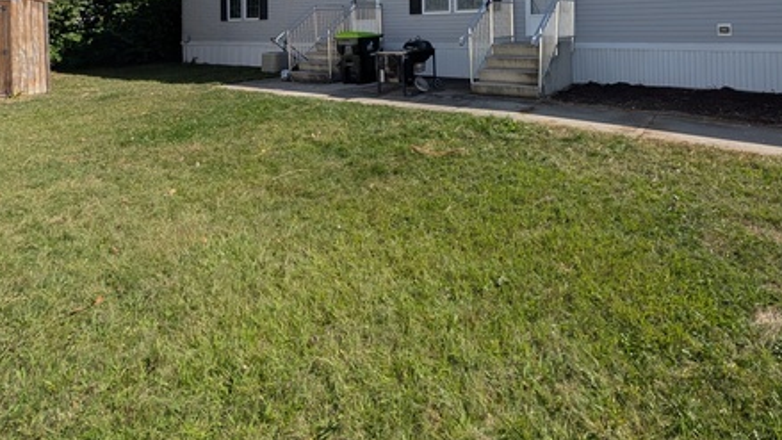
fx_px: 394
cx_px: 490
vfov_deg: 49.7
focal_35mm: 19
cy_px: 20
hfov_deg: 87.7
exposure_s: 1/3257
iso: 57
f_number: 1.7
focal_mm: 2.02
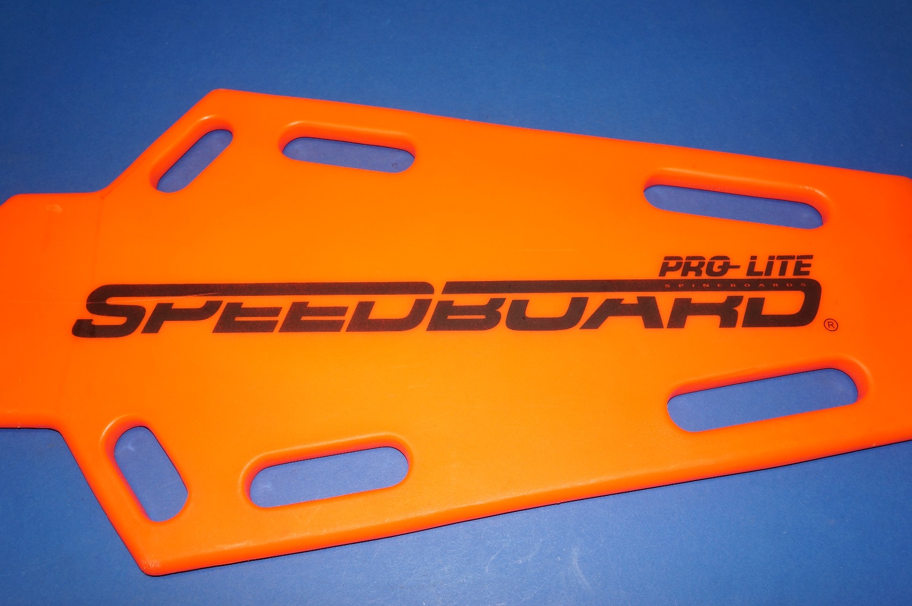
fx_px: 873
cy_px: 303
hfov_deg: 55.2
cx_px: 456
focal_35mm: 34
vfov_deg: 38.3
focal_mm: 23
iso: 400
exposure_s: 1/100
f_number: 5.6
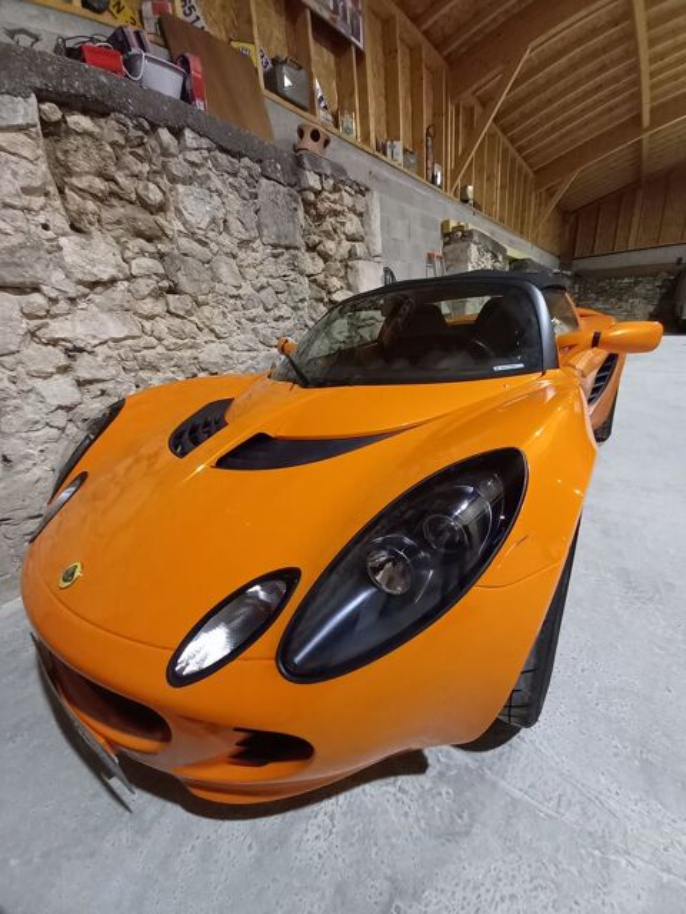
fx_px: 344
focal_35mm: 13
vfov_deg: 106.2
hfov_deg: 89.9
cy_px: 457
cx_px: 343
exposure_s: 1/24
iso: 400
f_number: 2.2
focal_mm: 1.42
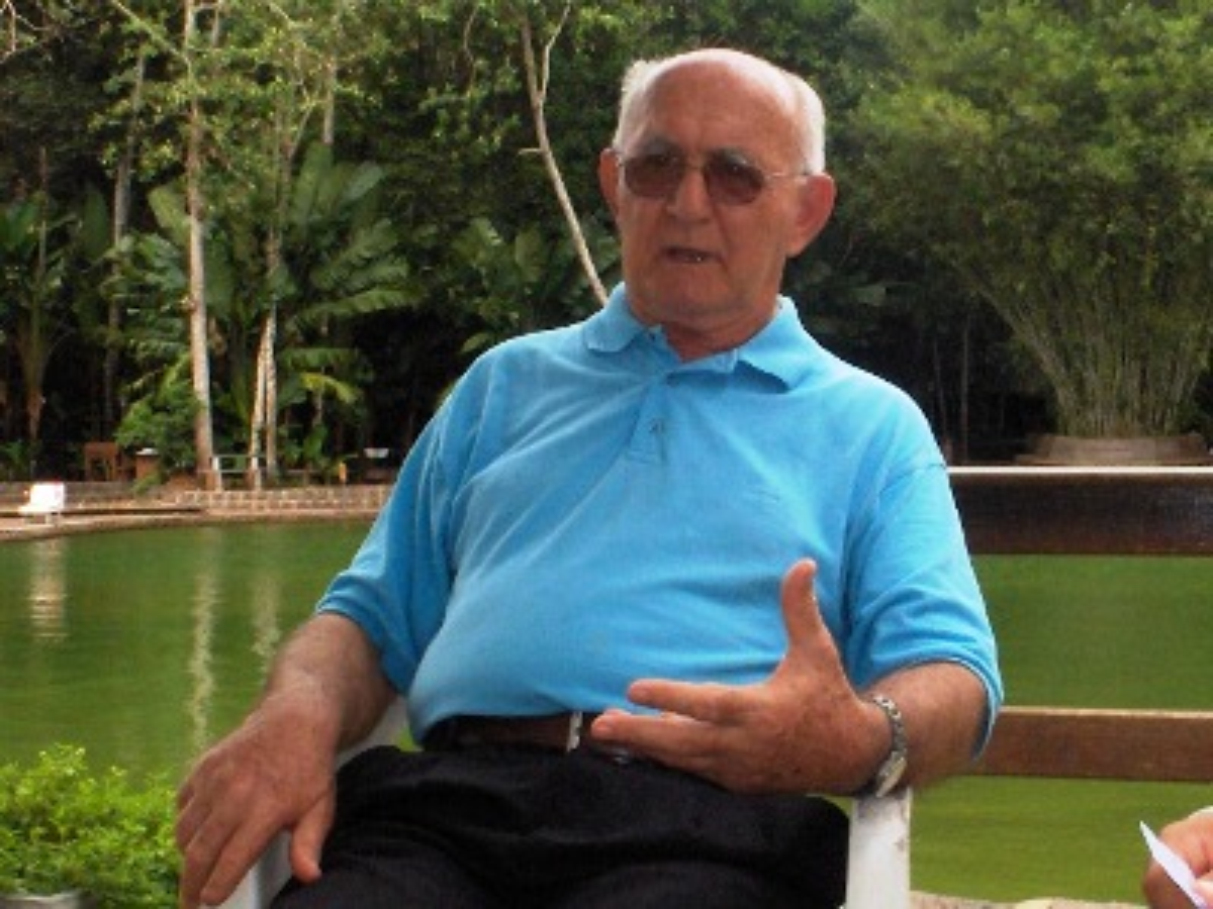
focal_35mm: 37
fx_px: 1297
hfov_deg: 50.1
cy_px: 454
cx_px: 606
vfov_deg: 38.7
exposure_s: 1/521
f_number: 6.5
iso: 100
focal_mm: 6.11
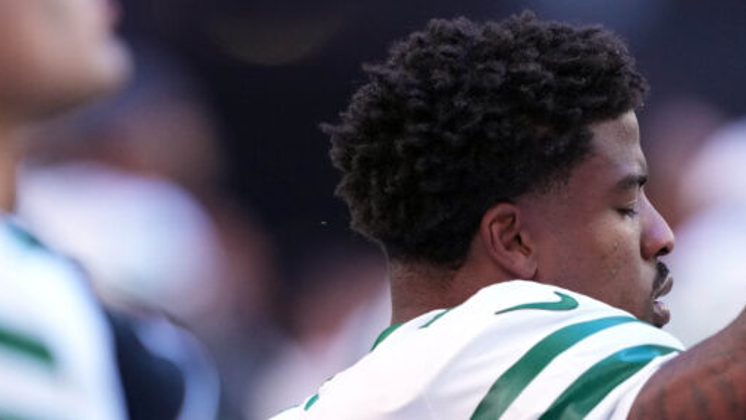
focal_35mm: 1007
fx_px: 19924
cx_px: 466
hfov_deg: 2.1
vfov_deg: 1.2
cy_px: 383
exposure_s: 1/2000
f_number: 3.2
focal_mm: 400
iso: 2000
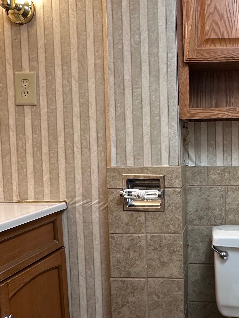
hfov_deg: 37.2
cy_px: 180
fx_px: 331
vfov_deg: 51.2
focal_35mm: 36
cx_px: 213
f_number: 2.2
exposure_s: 1/60
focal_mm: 2.22
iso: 200
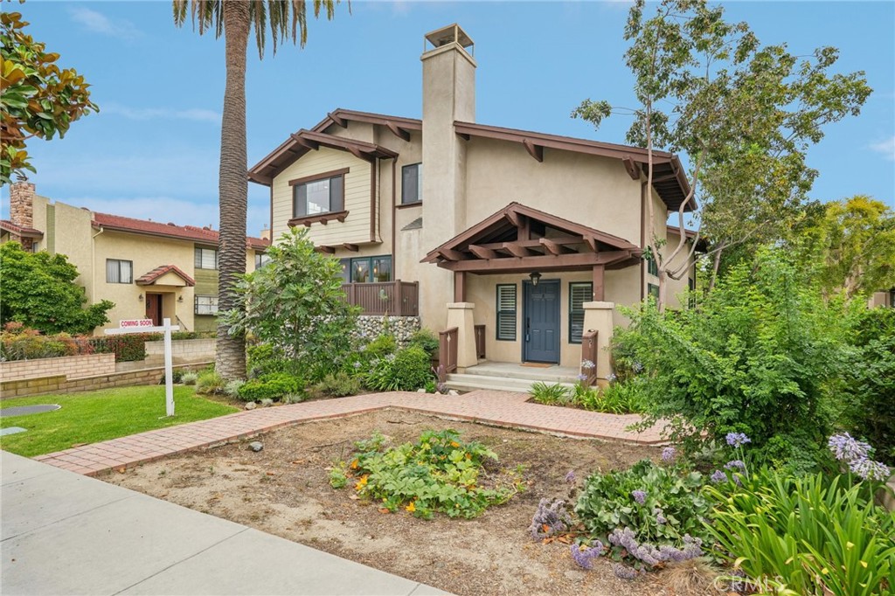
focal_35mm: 18
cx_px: 448
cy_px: 298
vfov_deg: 67.3
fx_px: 447
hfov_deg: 90.0
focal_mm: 18
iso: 400
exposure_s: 1/250
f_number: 8
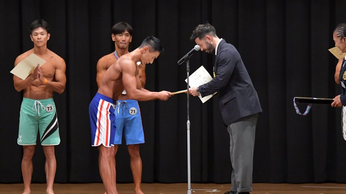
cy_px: 111
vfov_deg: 5.3
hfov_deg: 9.5
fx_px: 2092
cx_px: 173
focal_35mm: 228
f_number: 5.6
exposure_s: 1/400
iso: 6400
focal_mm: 145
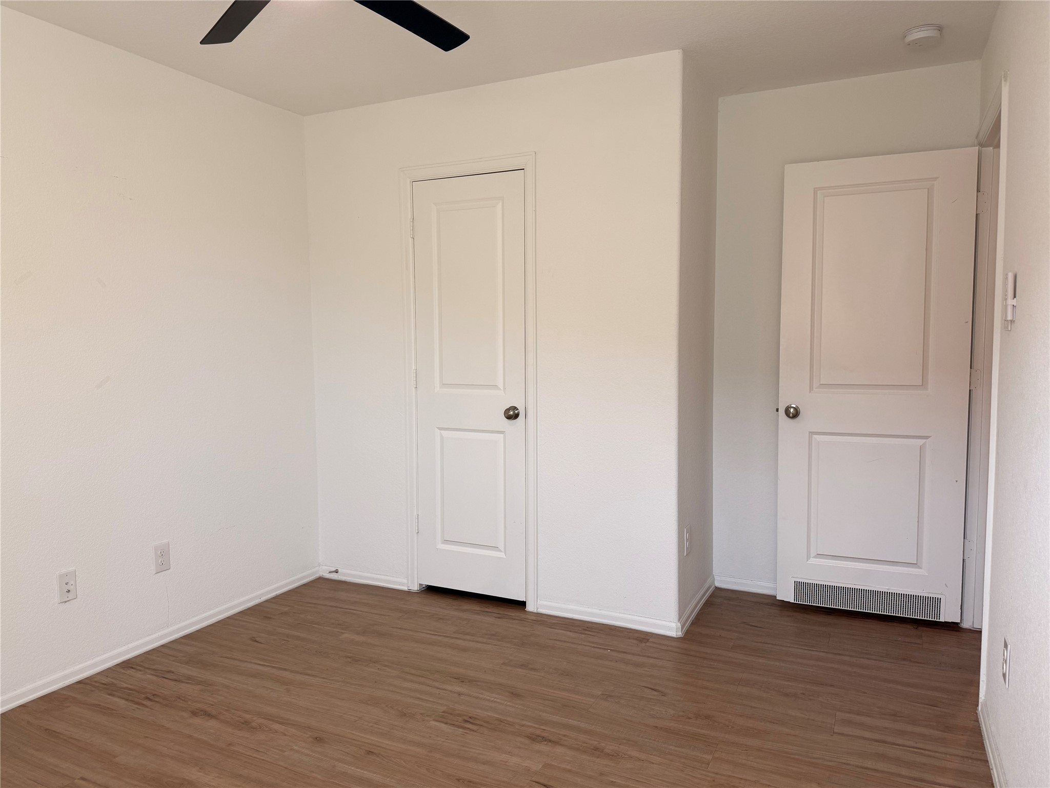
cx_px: 525
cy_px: 394
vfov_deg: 56.8
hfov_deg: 71.6
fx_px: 728
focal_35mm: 24
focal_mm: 6.76
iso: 100
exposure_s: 1/121
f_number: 1.78
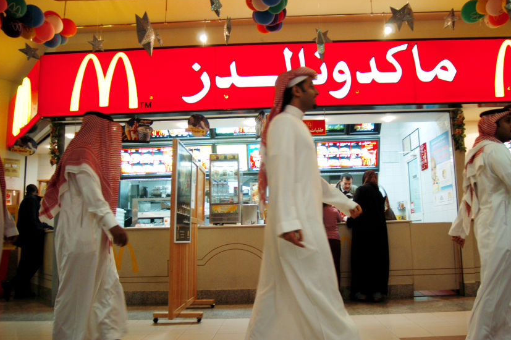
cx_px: 277
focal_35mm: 26
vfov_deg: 49.4
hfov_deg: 69.3
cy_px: 184
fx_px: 369
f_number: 3.2
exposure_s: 1/50
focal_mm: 14
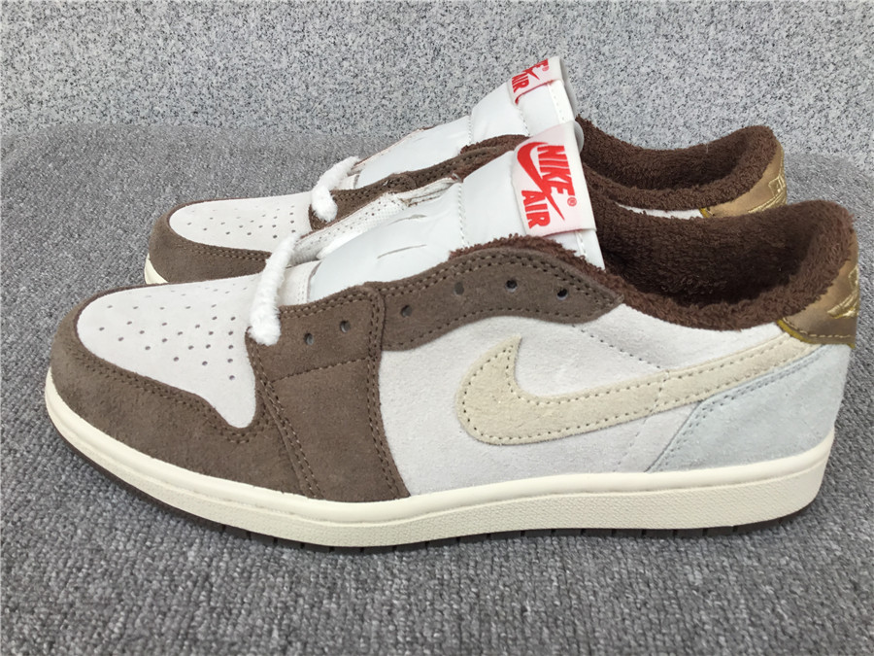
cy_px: 328
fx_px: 783
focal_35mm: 31
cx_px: 437
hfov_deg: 58.4
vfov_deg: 45.4
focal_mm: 3.3
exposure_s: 1/100
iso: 25
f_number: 2.4
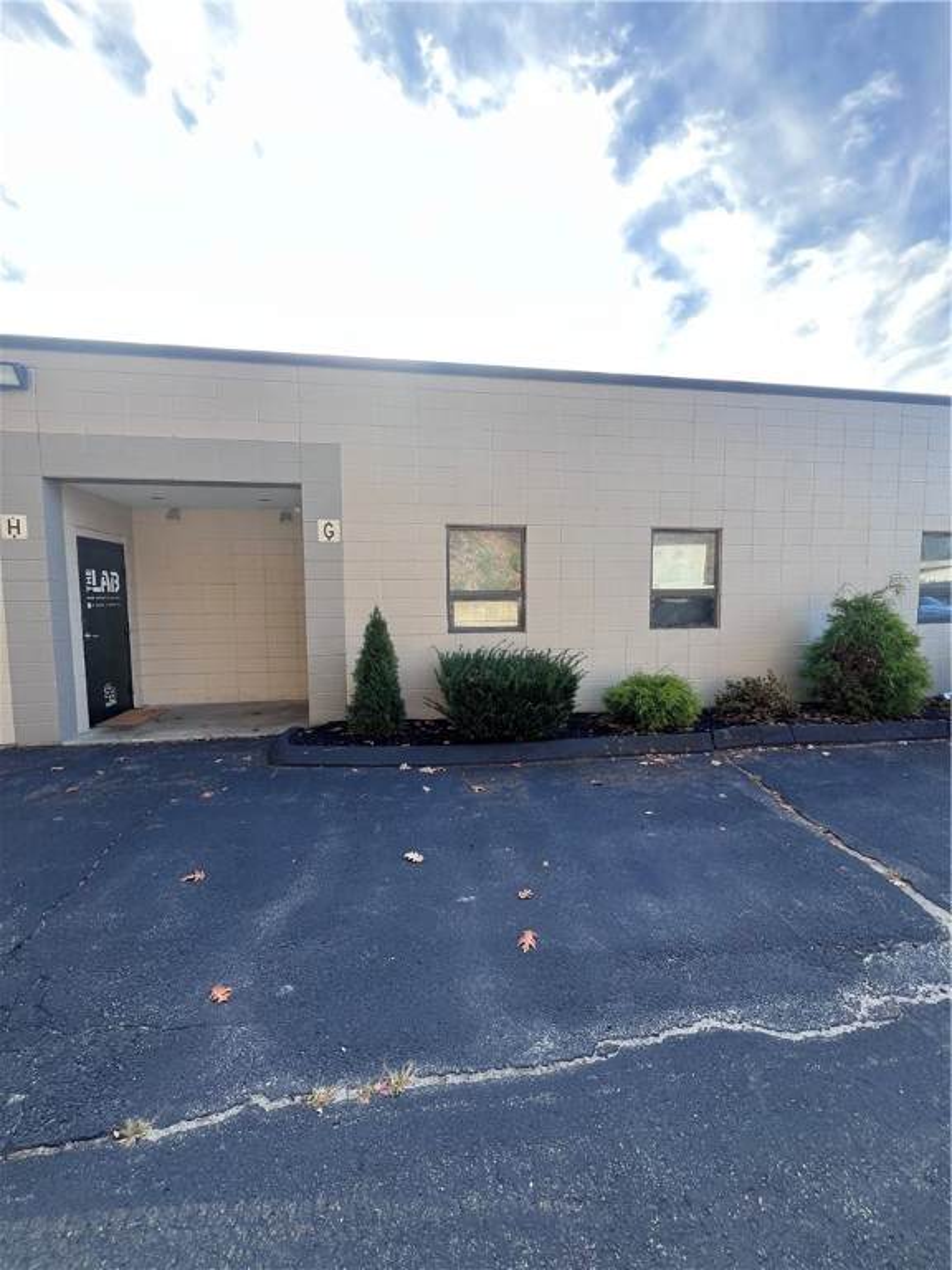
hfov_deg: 89.9
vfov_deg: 106.2
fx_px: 477
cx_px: 476
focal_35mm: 13
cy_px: 635
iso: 32
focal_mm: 1.57
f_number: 1.8
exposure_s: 1/159
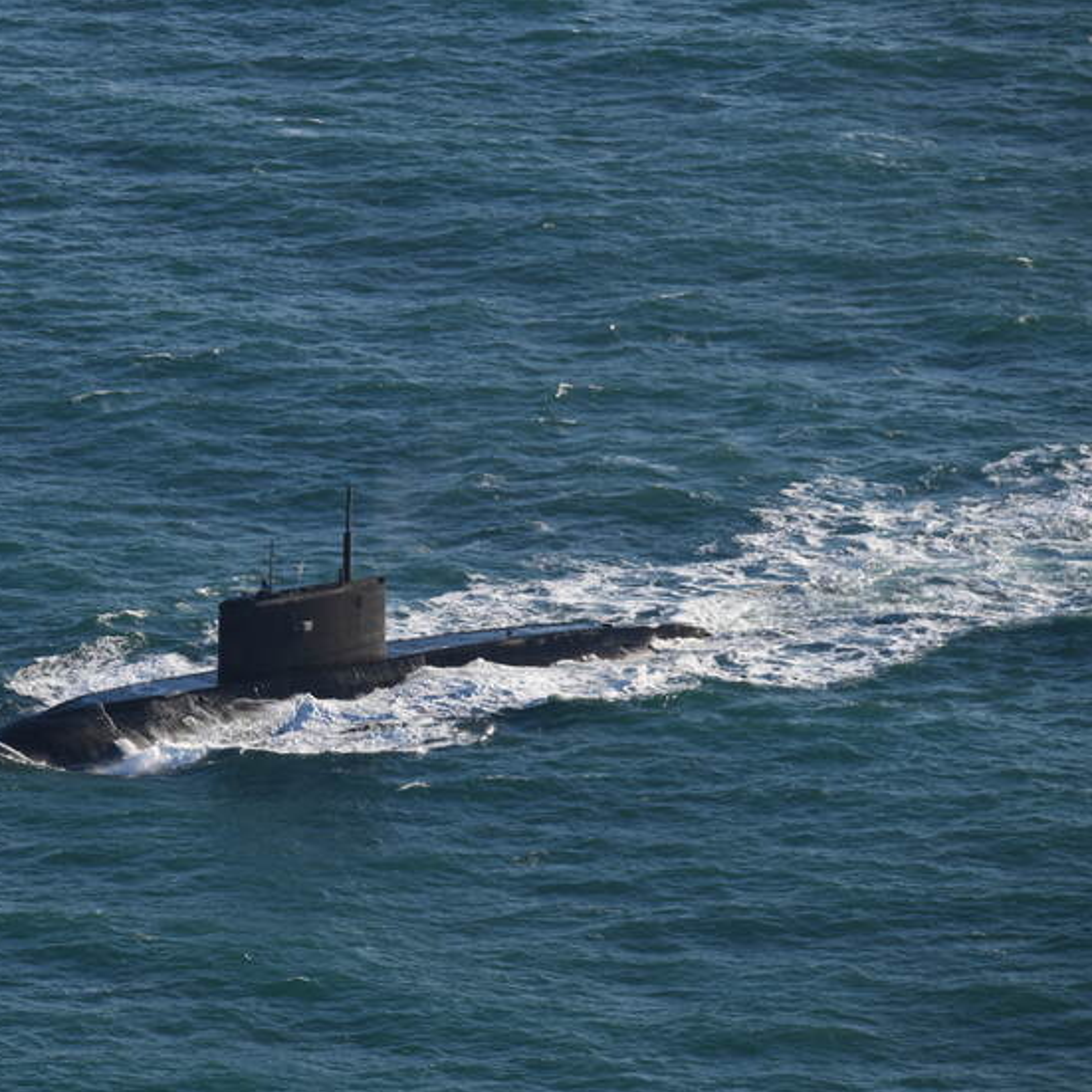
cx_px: 333
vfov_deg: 3.4
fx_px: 18273
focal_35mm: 512
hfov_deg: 3.4
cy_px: 546
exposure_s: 1/500
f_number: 11
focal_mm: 400
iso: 250
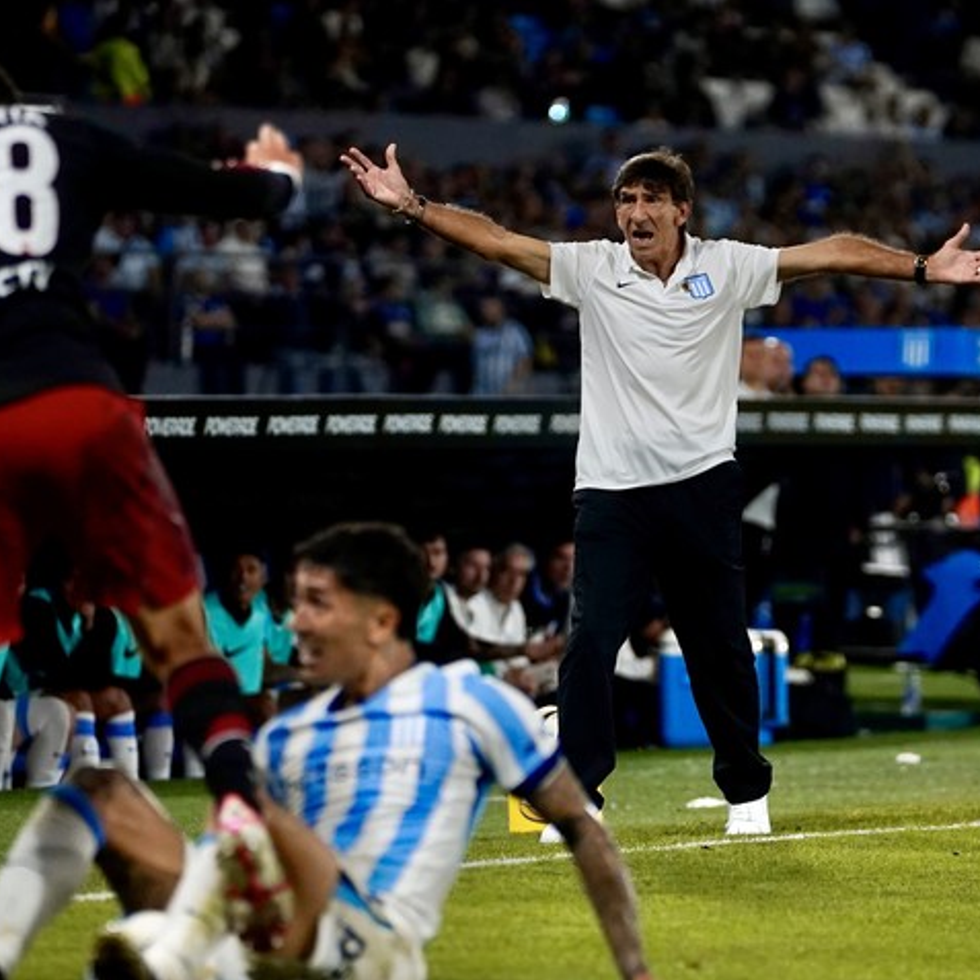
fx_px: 9897
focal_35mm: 309
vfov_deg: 5.7
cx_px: 682
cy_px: 489
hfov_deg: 5.7
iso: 2000
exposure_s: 1/2500
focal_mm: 161
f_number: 2.8
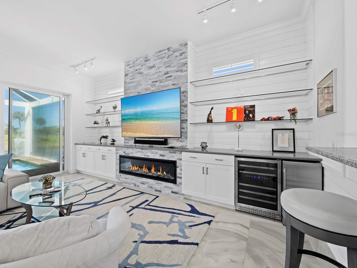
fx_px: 144
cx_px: 178
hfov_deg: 102.0
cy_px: 134
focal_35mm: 14
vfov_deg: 85.7
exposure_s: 1/6
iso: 320
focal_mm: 7
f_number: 11
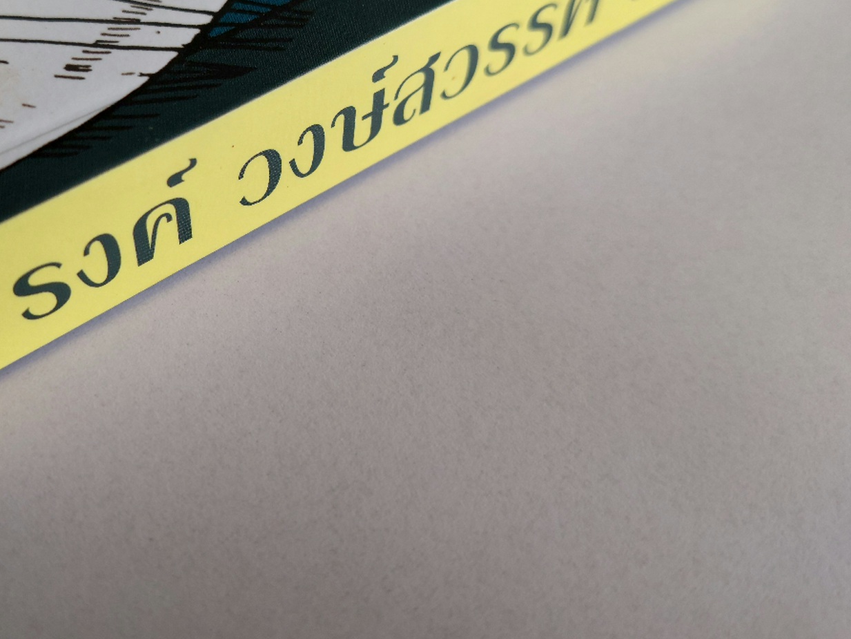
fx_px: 885
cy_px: 224
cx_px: 252
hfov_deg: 50.0
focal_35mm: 36
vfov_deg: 39.3
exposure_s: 1/60.2
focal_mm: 5.23
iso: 40
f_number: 1.8
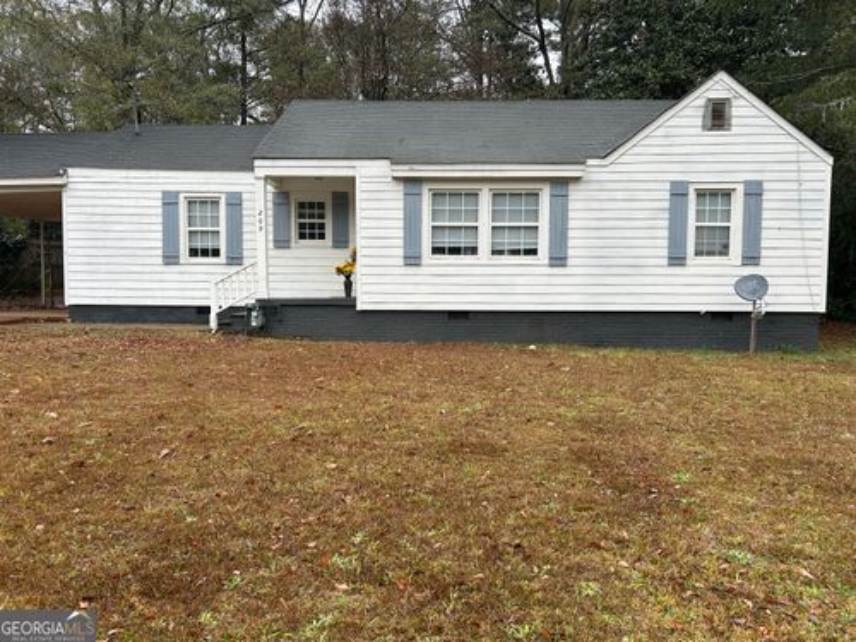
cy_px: 321
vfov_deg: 53.1
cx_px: 428
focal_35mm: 26
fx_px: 643
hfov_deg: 67.3
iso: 50
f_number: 1.5
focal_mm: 5.7
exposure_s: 1/344
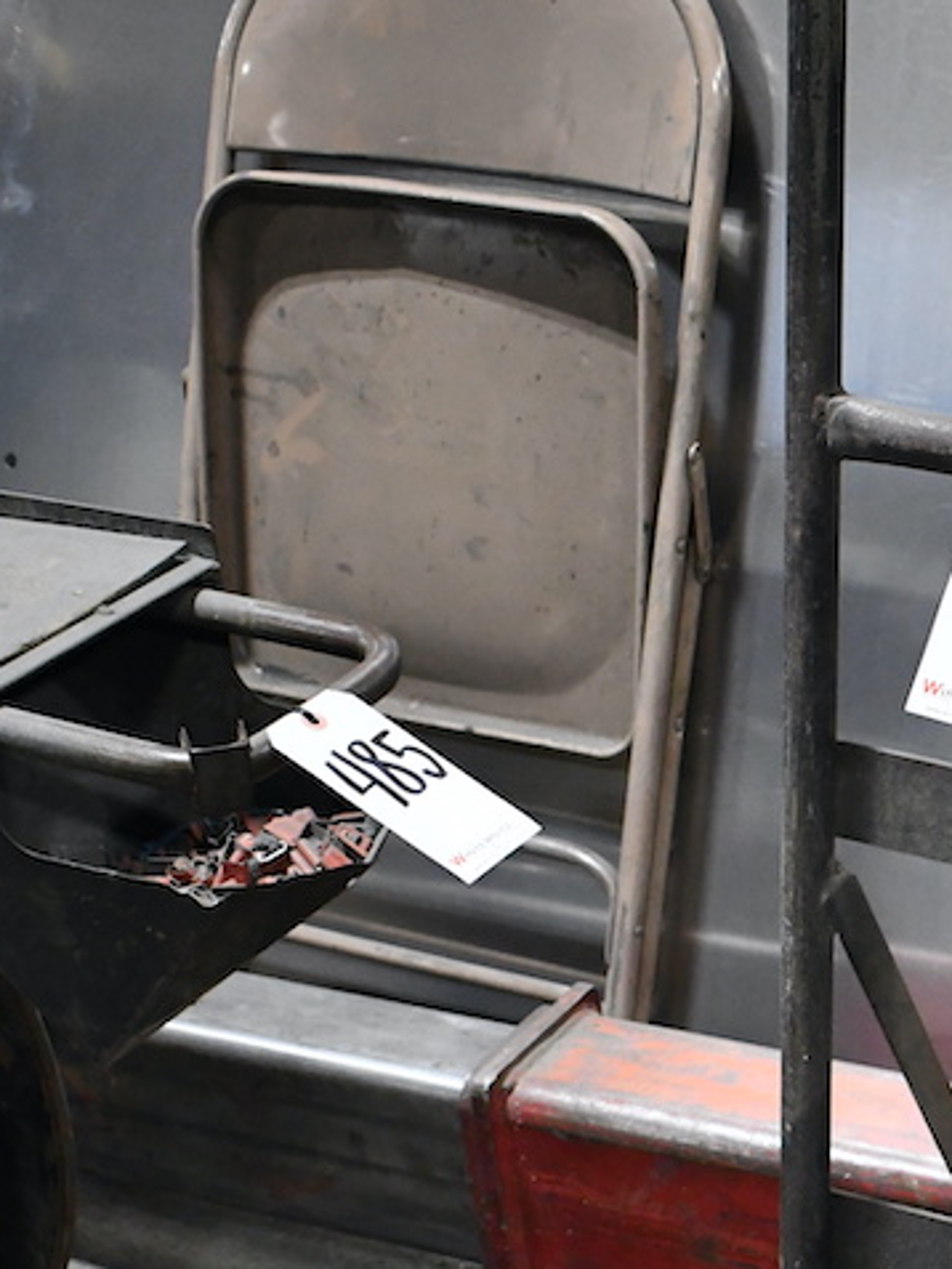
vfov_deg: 23.9
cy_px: 1080
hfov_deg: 17.8
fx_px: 2932
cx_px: 1054
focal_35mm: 80
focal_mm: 21
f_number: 3.8
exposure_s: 1/125
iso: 2800
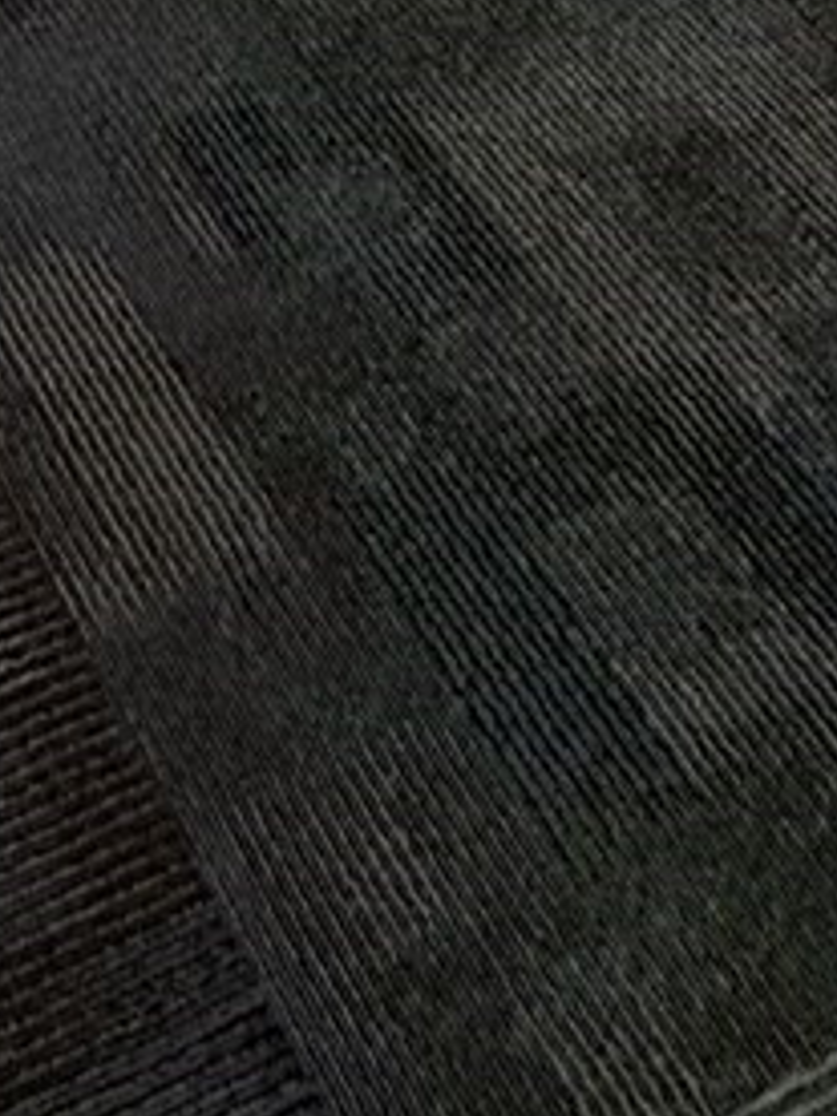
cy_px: -1706
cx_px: -514
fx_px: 2515
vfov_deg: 14.1
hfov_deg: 16.7
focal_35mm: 78
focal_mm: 2.22
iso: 64
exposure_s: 1/427
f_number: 2.2
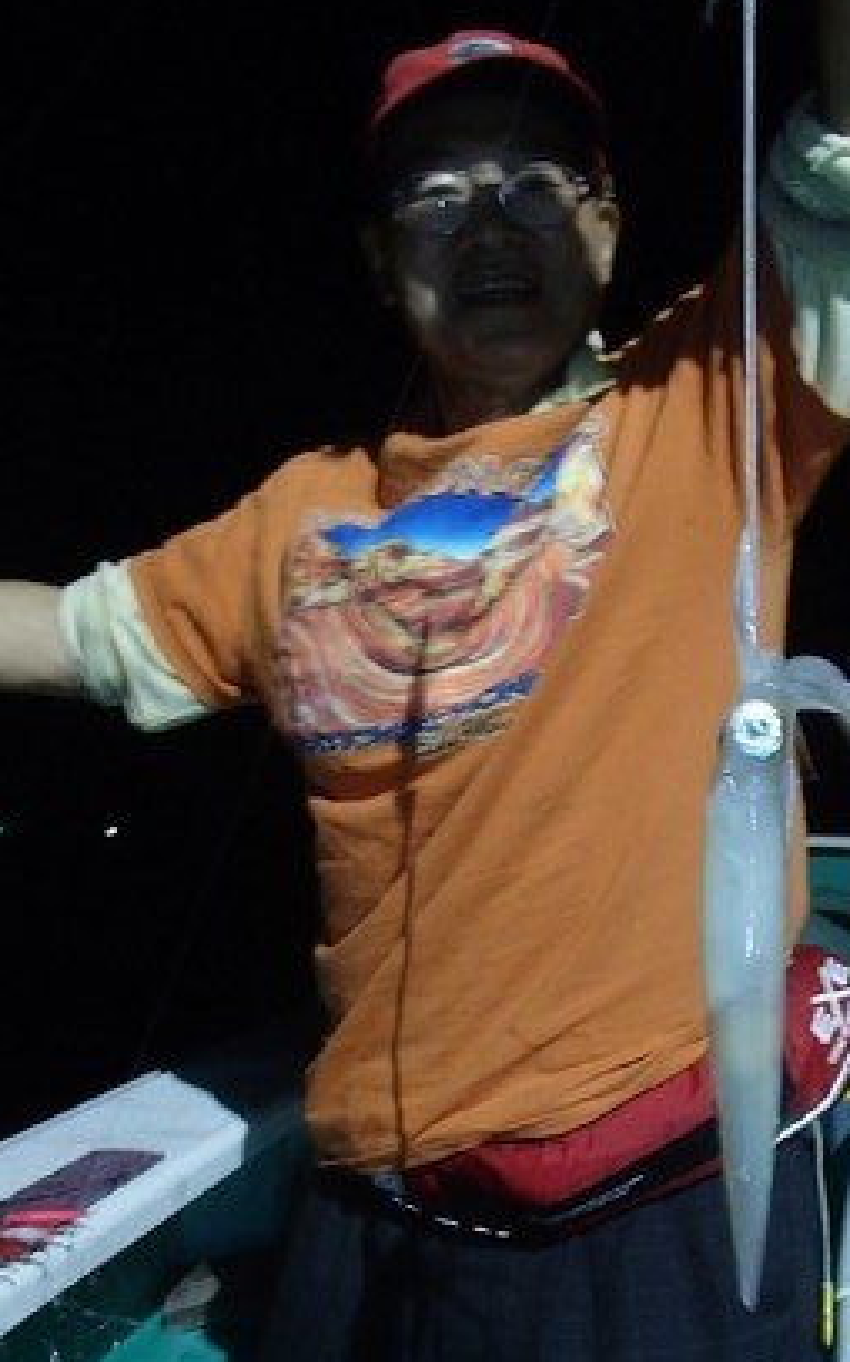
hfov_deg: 35.7
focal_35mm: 35
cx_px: 599
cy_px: 730
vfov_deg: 55.3
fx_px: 1299
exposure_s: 1/30
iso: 400
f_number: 3.9
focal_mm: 5
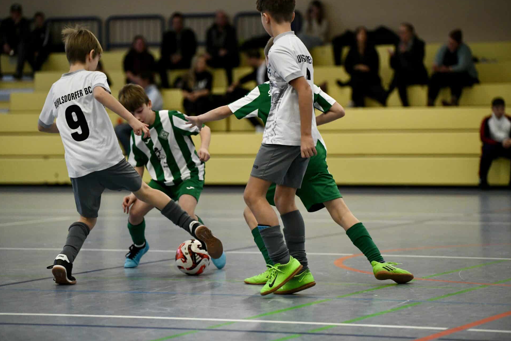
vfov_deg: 10.3
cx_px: 257
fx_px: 1888
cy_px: 161
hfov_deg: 15.4
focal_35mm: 133
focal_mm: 125
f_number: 2.8
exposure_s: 1/1250
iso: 5000
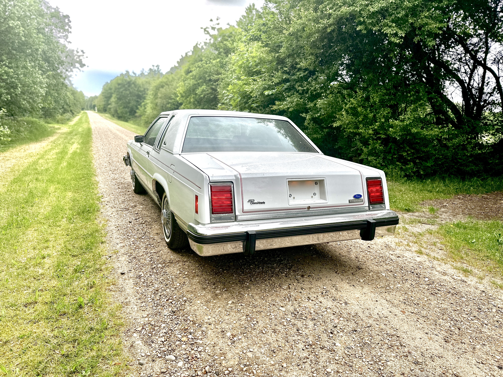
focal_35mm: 24
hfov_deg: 71.6
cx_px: 252
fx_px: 349
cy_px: 188
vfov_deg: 56.8
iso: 80
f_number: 1.78
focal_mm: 6.86
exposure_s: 1/444
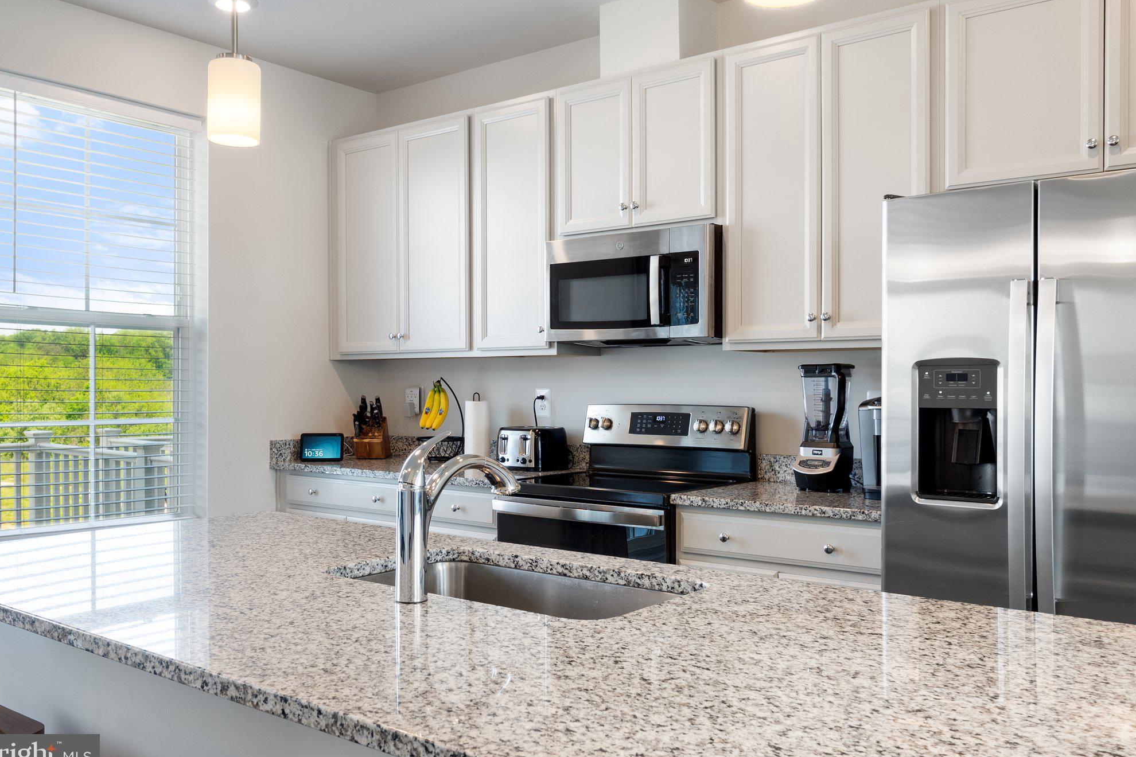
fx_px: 947
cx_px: 560
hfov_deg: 61.9
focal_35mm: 30
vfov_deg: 43.6
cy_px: 385
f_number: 10
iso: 400
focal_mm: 19.5
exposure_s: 1/100
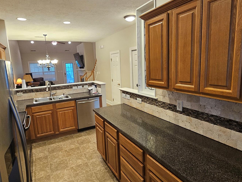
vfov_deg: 65.9
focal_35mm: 20
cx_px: 117
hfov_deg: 81.7
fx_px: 140
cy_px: 88
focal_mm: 2.2
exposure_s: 1/40
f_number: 2.2
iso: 320
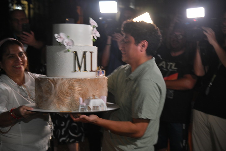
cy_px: 76
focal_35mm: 66
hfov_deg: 30.5
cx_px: 113
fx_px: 414
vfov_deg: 20.6
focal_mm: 66
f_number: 4
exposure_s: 1/160
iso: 2000
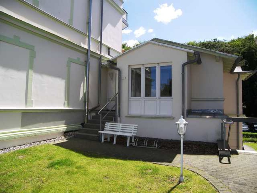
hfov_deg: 71.6
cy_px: 96
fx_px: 178
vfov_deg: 56.8
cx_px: 128
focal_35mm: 24
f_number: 2.8
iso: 50
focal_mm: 5
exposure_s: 1/800
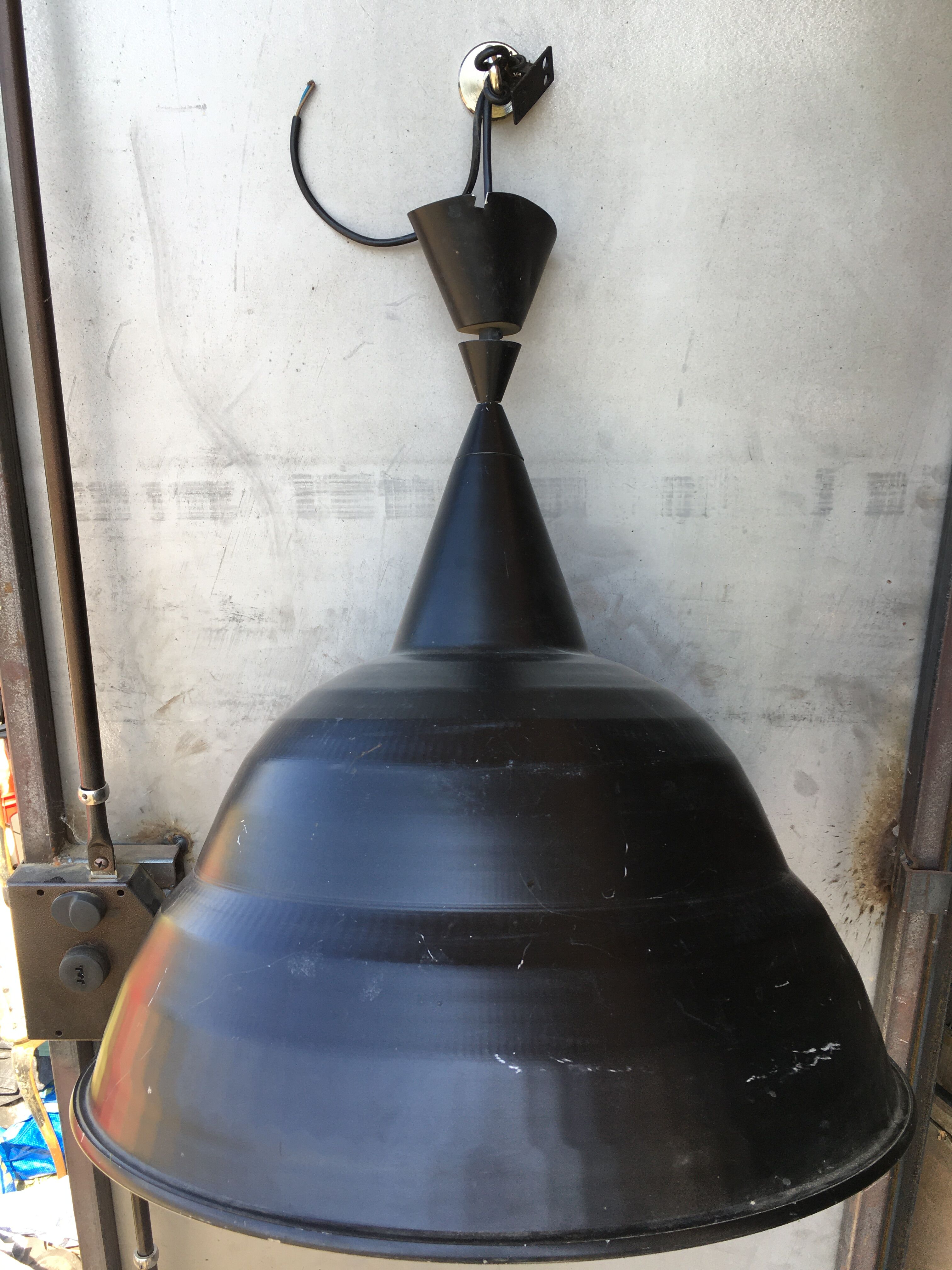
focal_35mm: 29
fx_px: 1063
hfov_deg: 48.2
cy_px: 635
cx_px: 476
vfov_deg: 61.7
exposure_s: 1/217
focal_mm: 4.15
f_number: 2.2
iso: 25
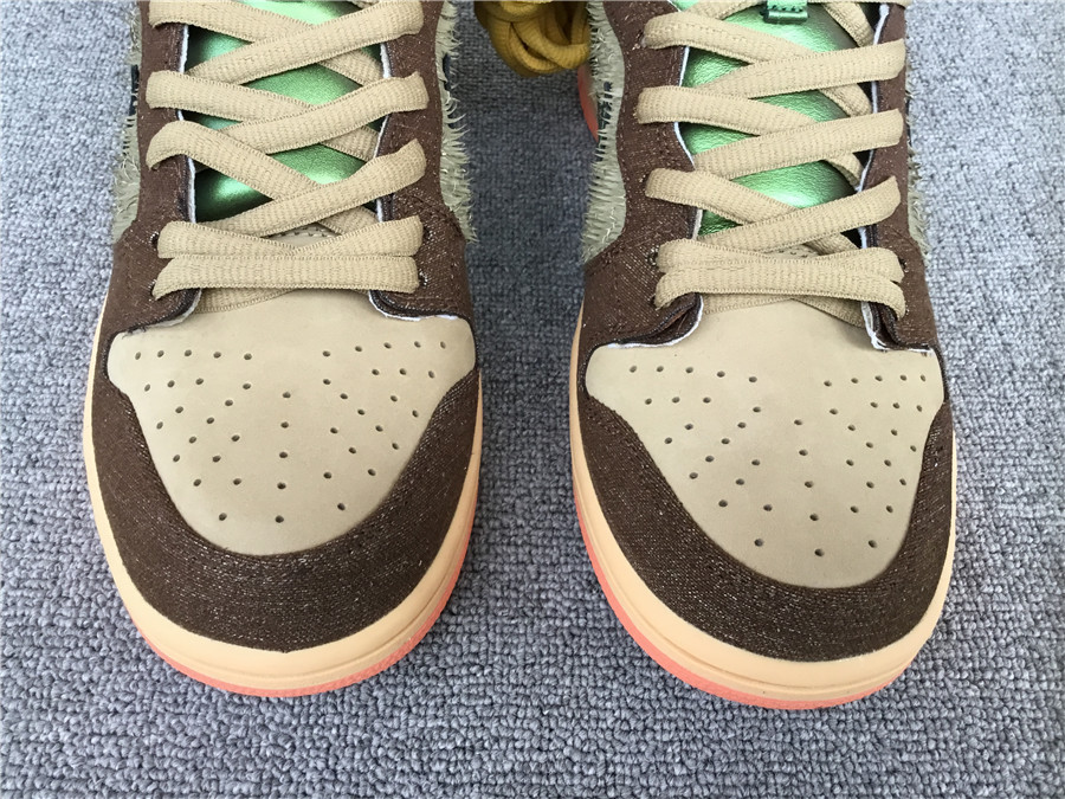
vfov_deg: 45.4
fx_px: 954
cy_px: 400
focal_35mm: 31
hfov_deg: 58.4
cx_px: 532
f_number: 2.4
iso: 50
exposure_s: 1/33
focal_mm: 3.3
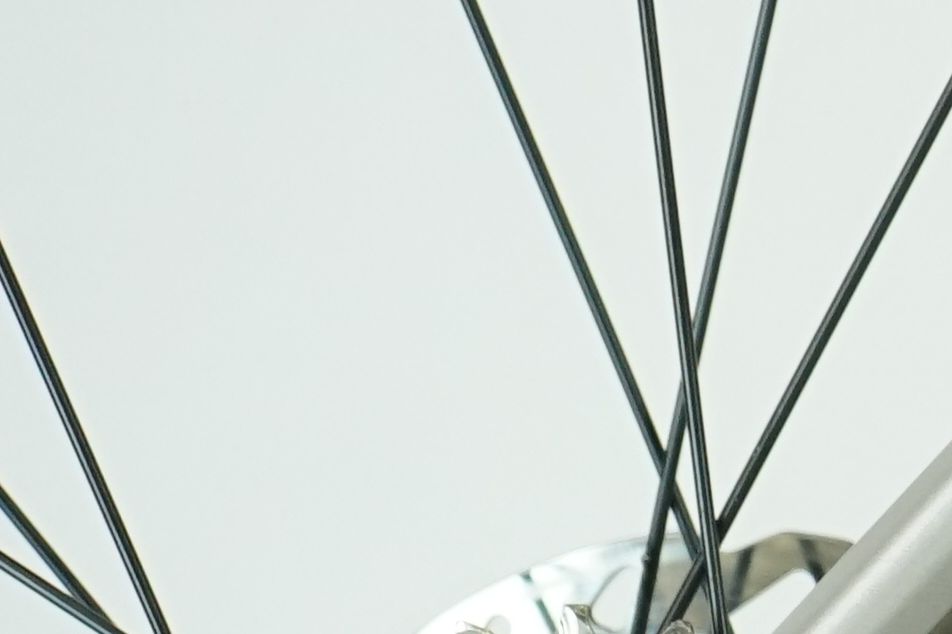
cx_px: 2807
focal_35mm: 290
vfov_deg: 4.7
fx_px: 7666
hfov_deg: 6.5
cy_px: 936
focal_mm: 46
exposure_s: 1/200
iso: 1600
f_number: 6.3
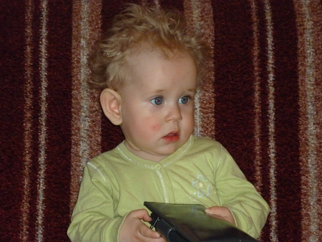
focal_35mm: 107
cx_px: 161
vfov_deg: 13.8
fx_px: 996
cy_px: 121
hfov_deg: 18.4
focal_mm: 17.7
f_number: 5.1
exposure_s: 1/50
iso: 800
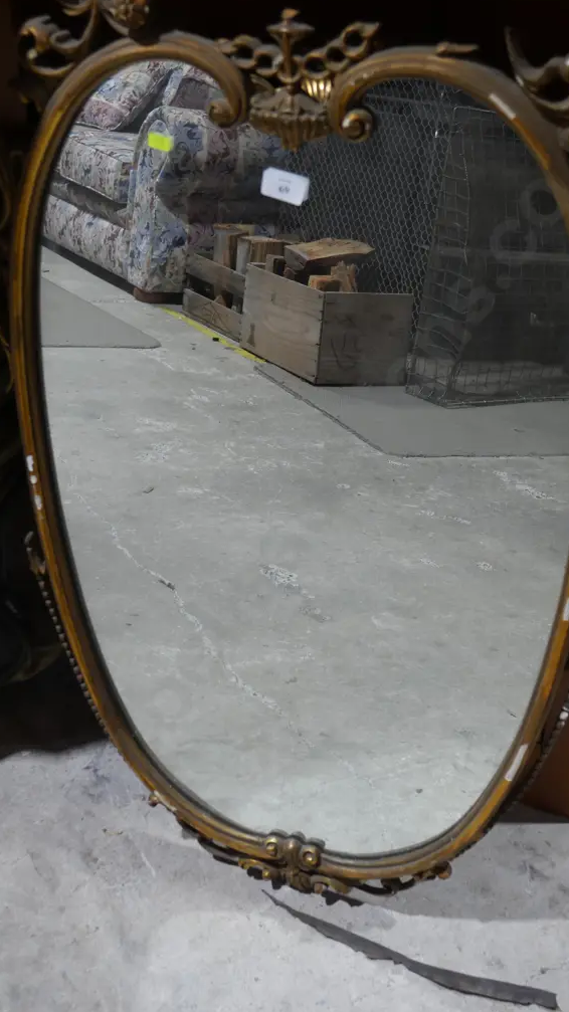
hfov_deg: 23.5
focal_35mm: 51
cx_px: 319
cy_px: 499
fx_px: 1369
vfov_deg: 40.6
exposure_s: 1/60
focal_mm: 23
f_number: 5.1
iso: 400
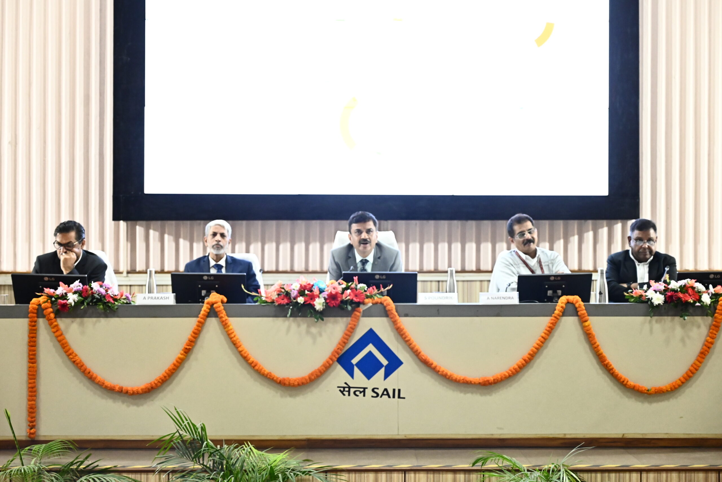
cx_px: 361
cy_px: 241
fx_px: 1224
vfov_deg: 22.3
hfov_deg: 32.9
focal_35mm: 61
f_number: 4
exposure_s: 1/125
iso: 6400
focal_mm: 61
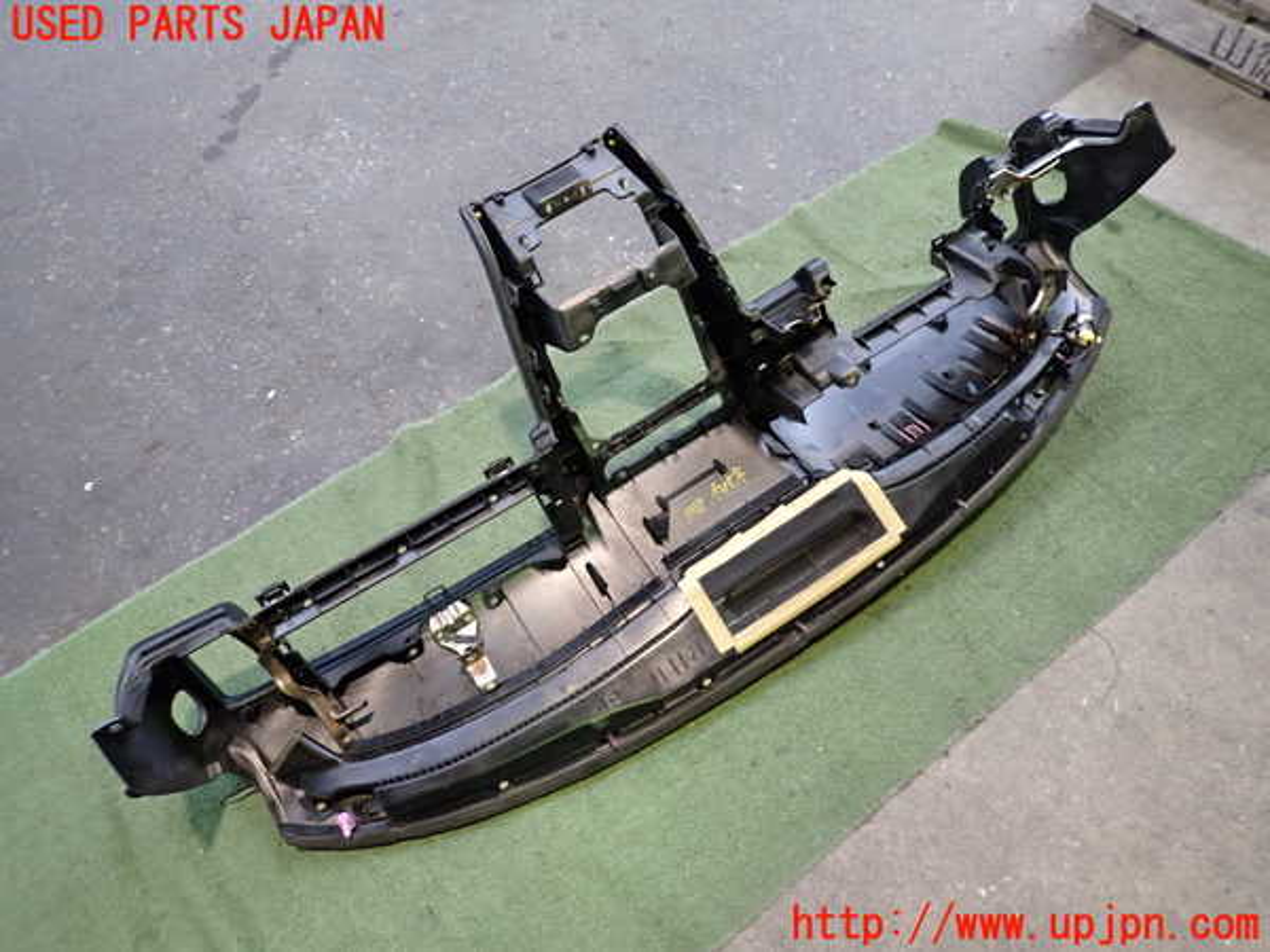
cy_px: 476
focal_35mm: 25
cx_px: 635
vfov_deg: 54.9
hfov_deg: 69.4
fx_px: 917
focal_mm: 4.5
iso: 320
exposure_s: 1/30
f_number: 2
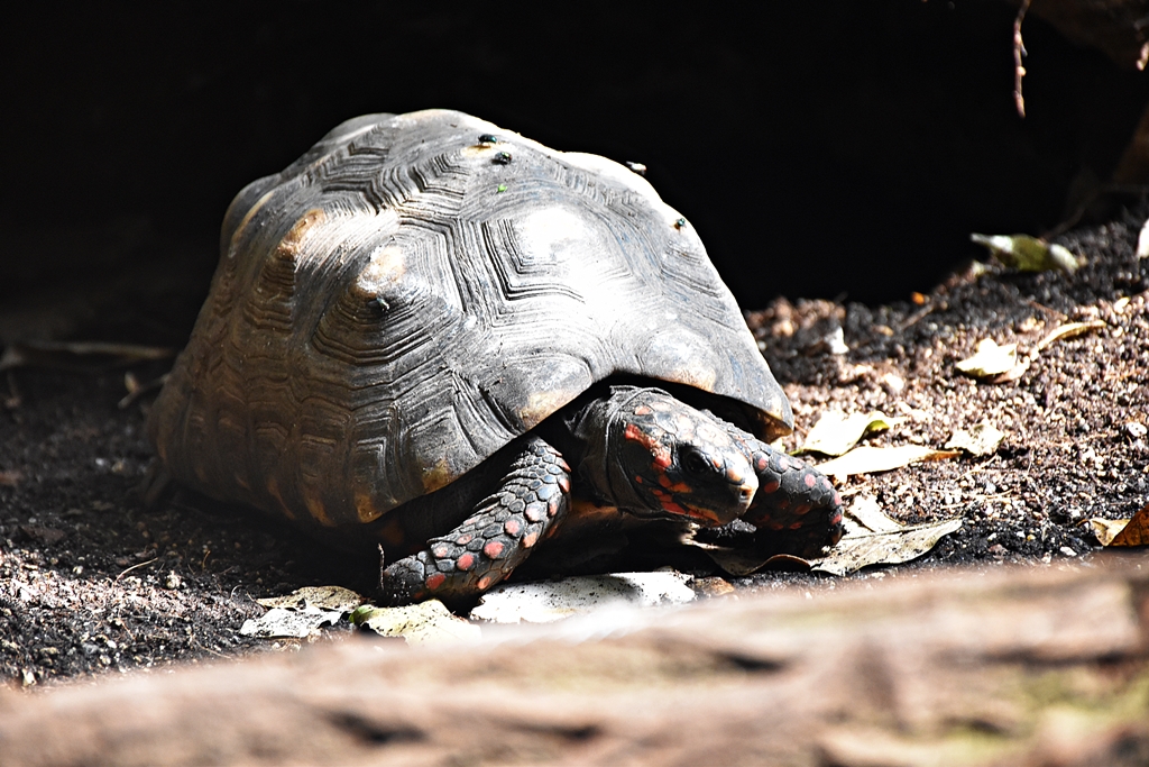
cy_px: 384
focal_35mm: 210
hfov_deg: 9.8
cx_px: 574
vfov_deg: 6.5
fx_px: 6703
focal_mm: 140
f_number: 5.6
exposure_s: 1/125
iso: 2200
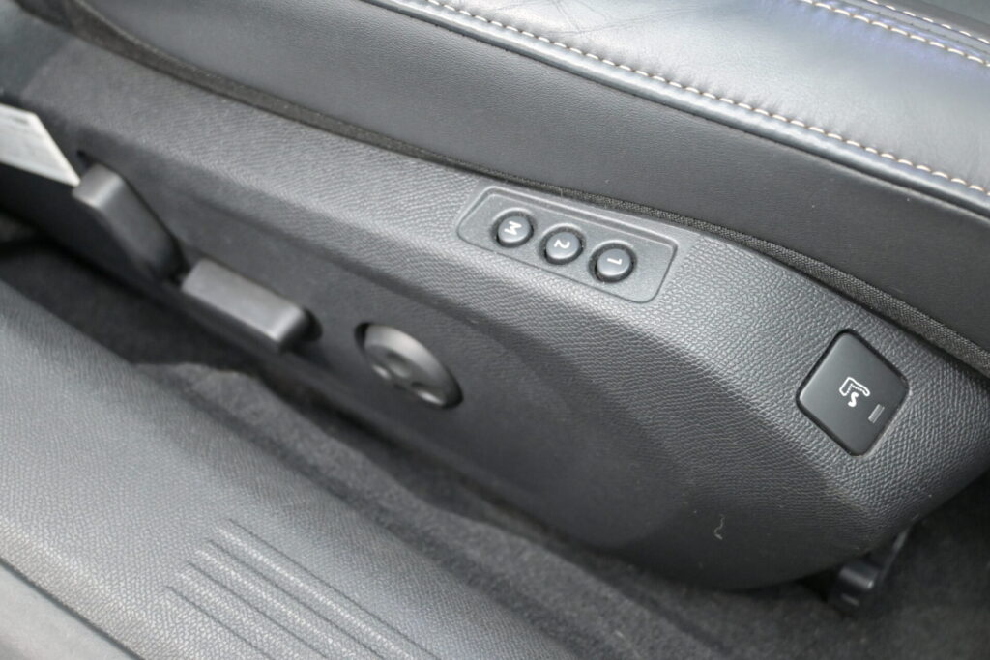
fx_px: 1238
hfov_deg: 43.6
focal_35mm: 45
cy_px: 330
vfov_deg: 29.9
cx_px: 495
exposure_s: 1/50
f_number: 4.8
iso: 3200
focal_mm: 30
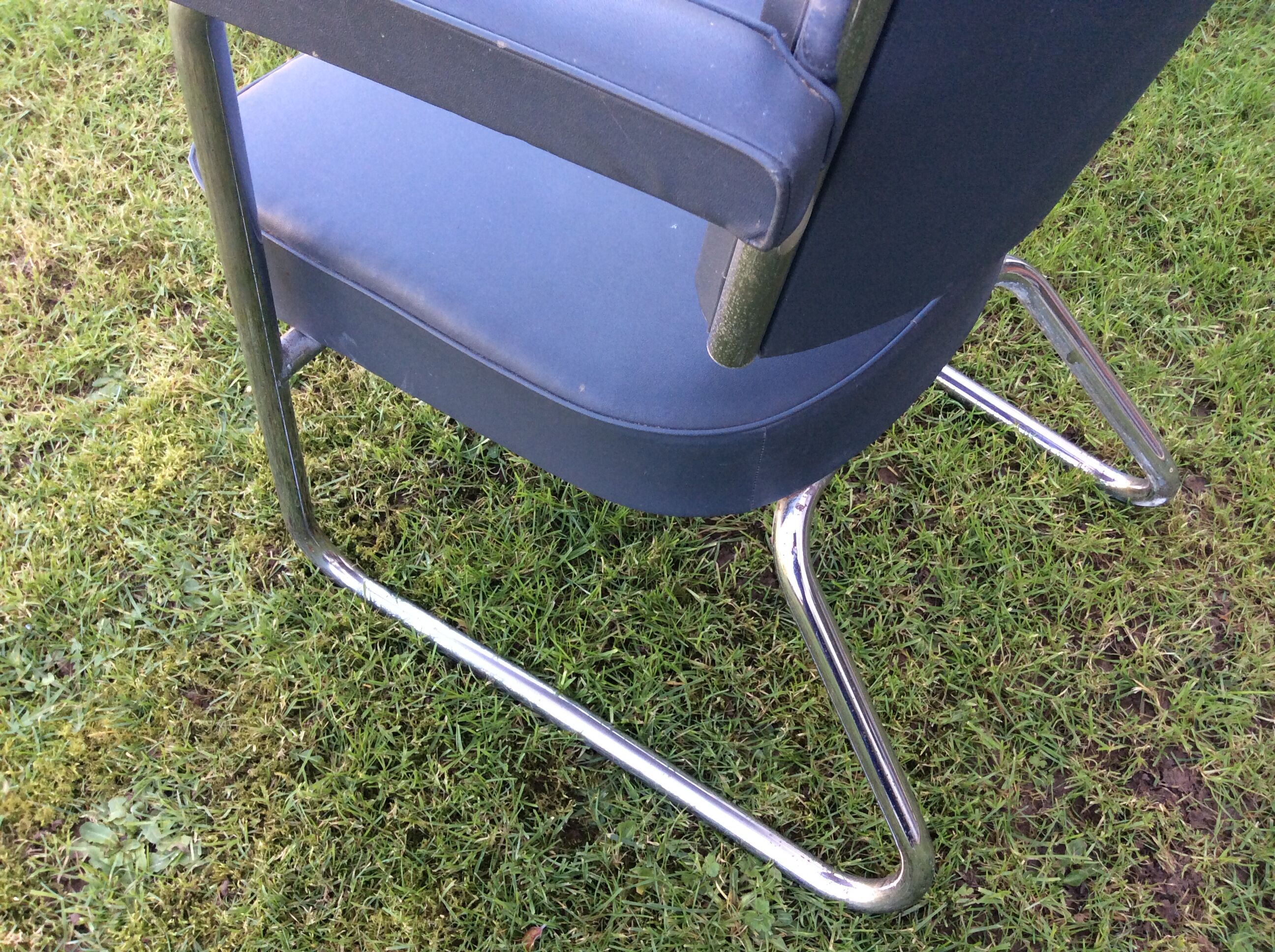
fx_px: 1177
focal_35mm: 32
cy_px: 476
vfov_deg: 44.1
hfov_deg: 56.9
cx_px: 638
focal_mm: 3.3
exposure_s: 1/100
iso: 50
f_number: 2.4
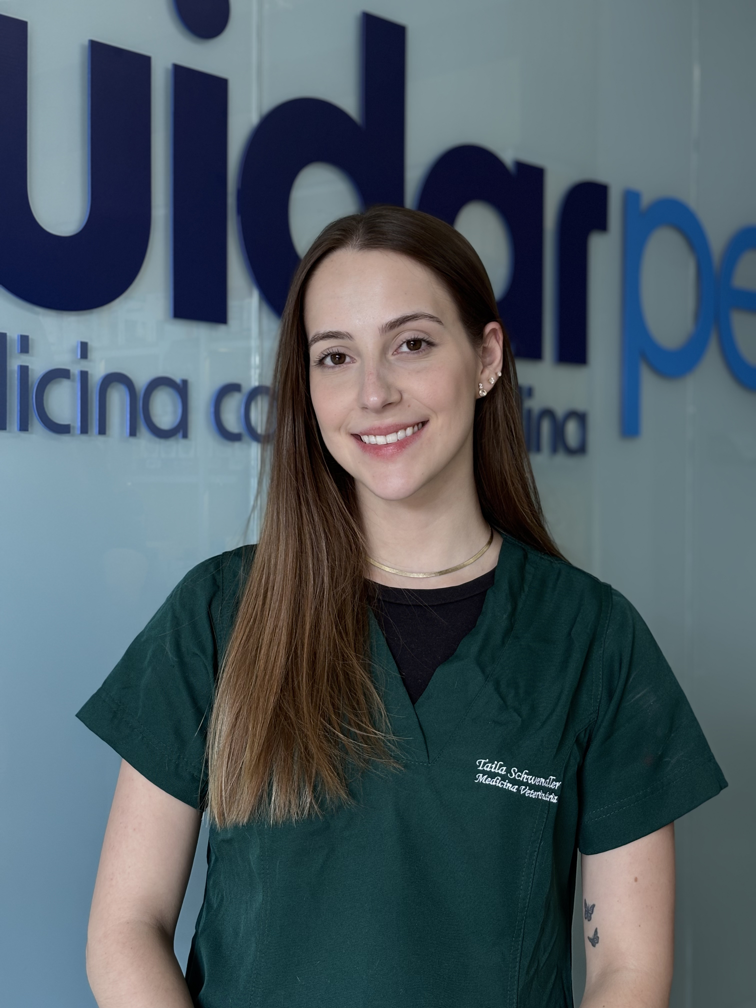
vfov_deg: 36.8
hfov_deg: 28.0
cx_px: 378
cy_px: 504
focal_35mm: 52
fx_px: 1514
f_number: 1.6
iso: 64
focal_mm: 5.96
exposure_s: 1/60
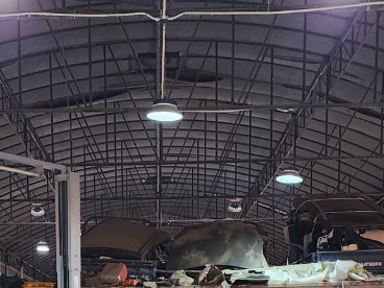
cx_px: 141
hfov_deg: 24.3
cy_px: 451
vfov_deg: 16.5
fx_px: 887
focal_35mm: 80
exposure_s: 1/120
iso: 100
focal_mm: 6.4
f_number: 1.8
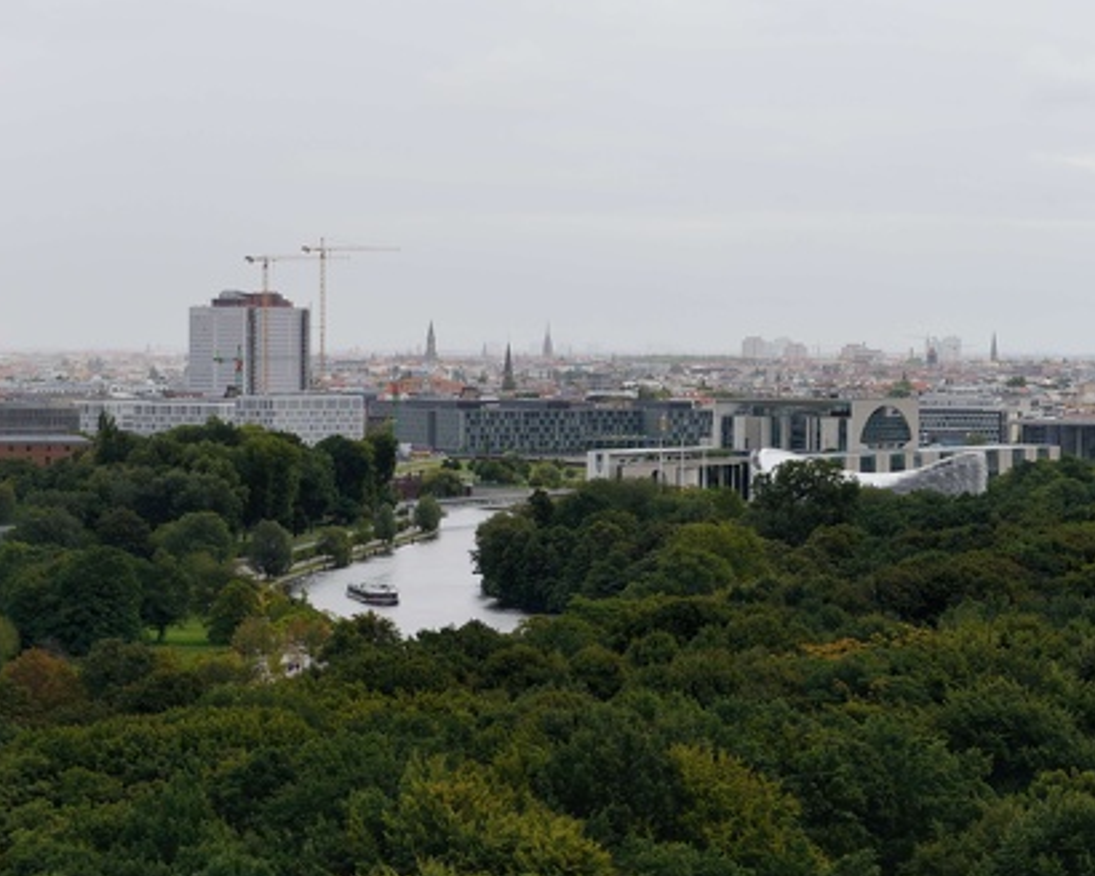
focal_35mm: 127
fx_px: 4116
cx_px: 1052
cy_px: 361
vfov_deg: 12.1
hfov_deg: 14.9
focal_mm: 70
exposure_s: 1/200
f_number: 6.3
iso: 320
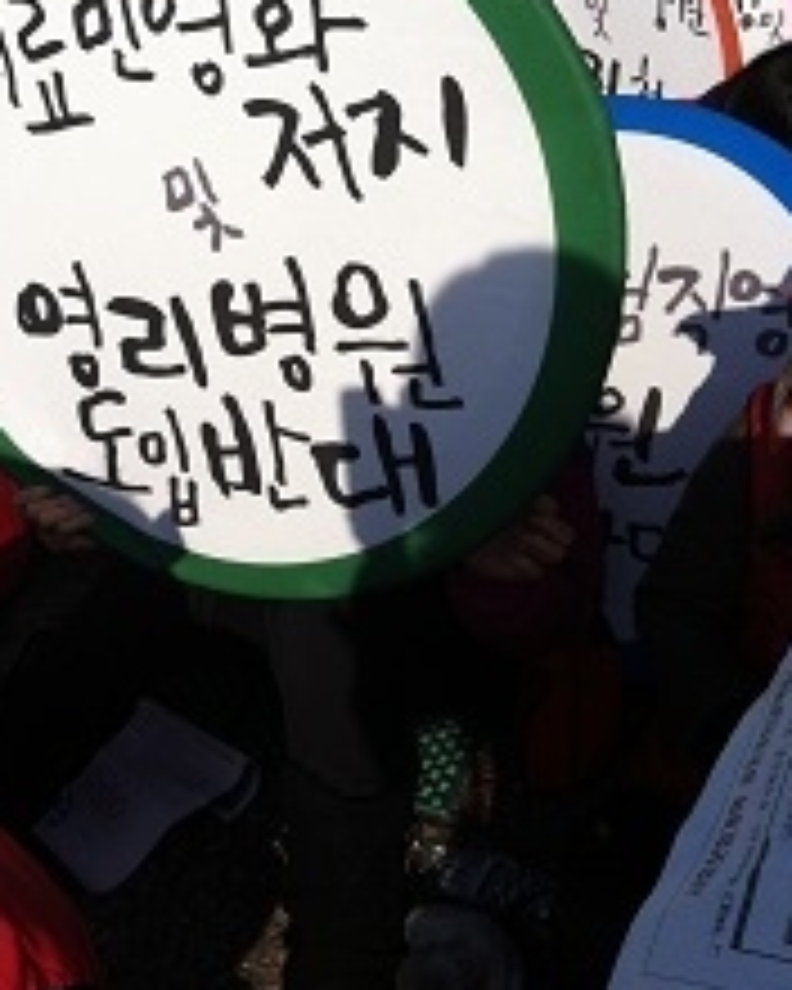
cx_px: 292
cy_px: 295
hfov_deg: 27.0
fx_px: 1641
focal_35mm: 56
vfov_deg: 33.1
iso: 80
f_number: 2.8
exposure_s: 1/2742
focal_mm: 3.85
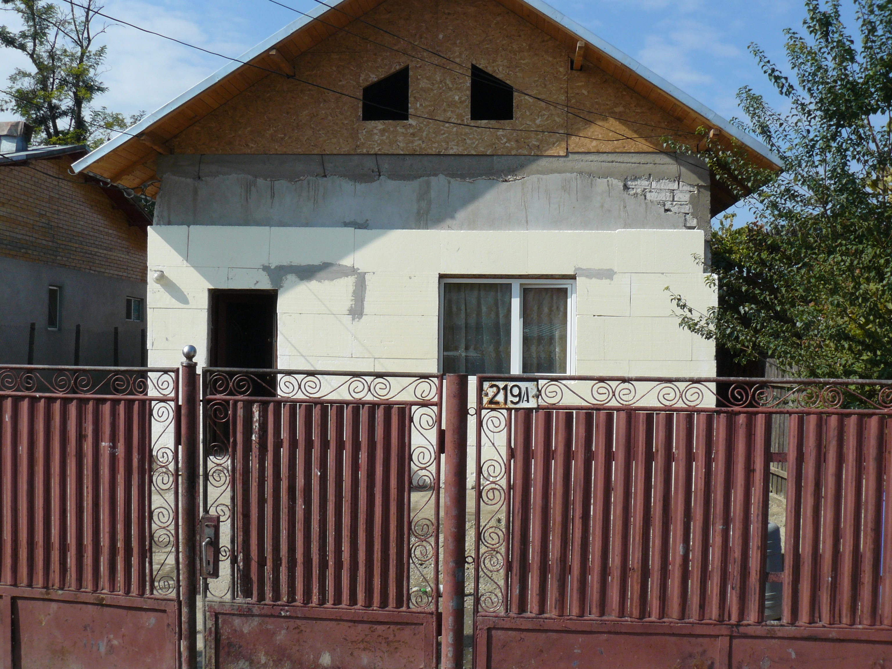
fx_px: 928
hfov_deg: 51.4
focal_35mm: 36
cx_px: 446
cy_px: 334
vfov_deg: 39.7
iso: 100
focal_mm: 6
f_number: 6.3
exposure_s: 1/400
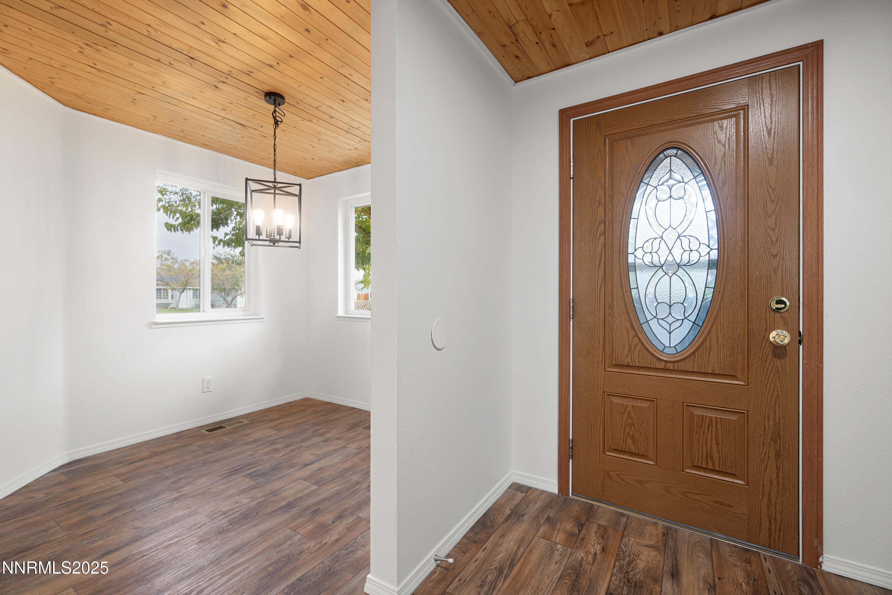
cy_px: 298
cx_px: 446
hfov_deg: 100.4
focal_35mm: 15
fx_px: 372
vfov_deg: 77.3
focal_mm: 10
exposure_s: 1
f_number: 6.3
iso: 100
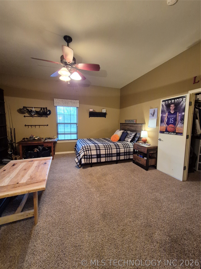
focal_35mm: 13
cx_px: 100
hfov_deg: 89.9
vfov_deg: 106.2
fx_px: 101
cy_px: 134
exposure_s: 1/60
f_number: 2.2
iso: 500
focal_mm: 1.74
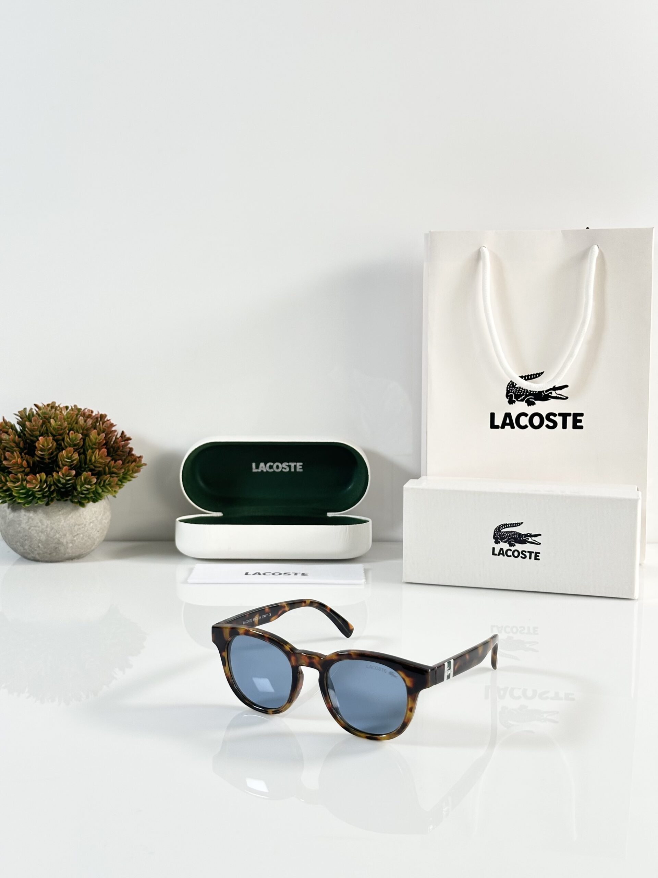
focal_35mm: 48
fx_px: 1217
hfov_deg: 30.3
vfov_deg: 39.7
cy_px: 439
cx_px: 329
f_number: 1.78
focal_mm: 6.86
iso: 80
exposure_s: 1/100
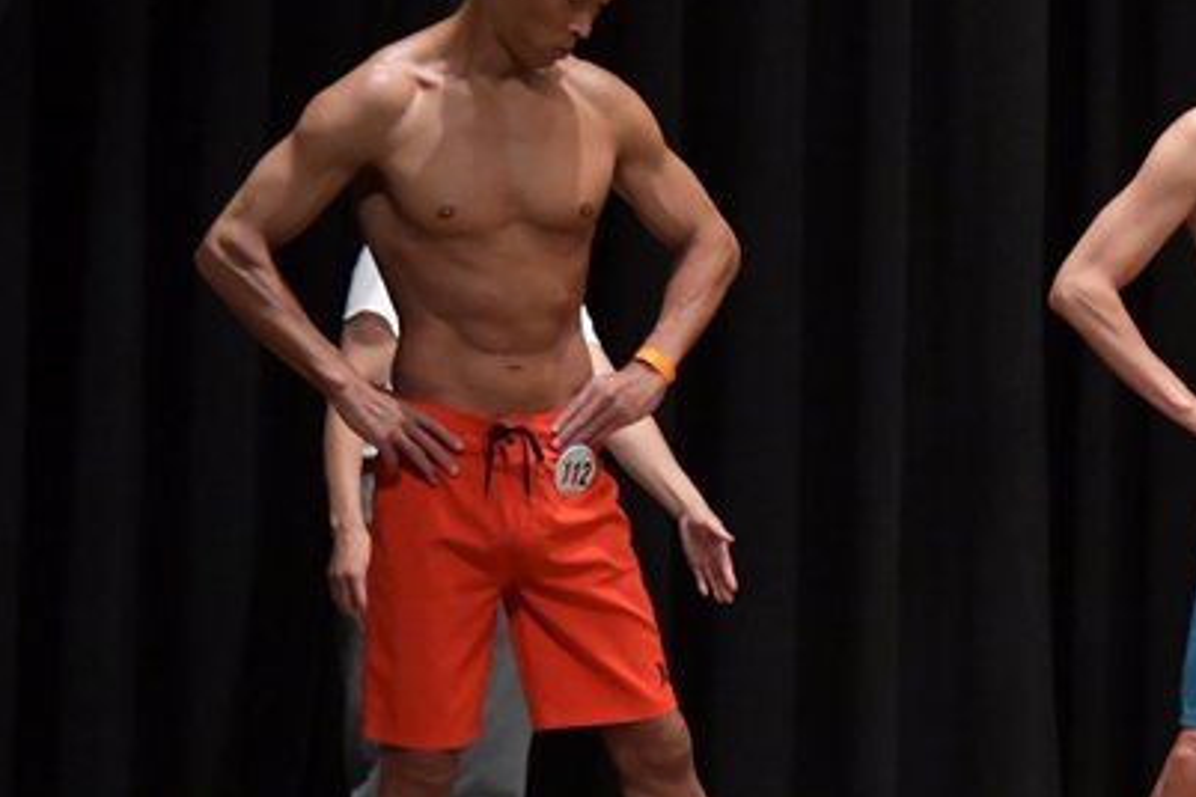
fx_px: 12922
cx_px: 1078
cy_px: 506
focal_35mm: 389
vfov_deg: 3.5
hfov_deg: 5.3
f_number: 5.6
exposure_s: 1/400
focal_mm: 135
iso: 6400
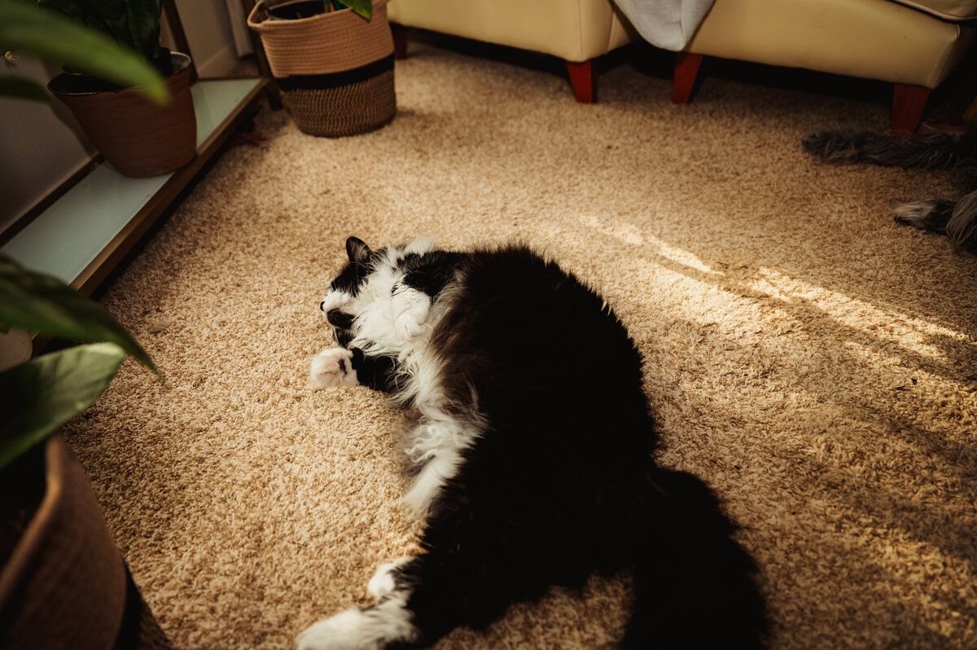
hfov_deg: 73.8
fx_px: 651
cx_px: 488
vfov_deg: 53.1
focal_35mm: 24
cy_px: 325
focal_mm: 24
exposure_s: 1/200
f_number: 2.8
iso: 320
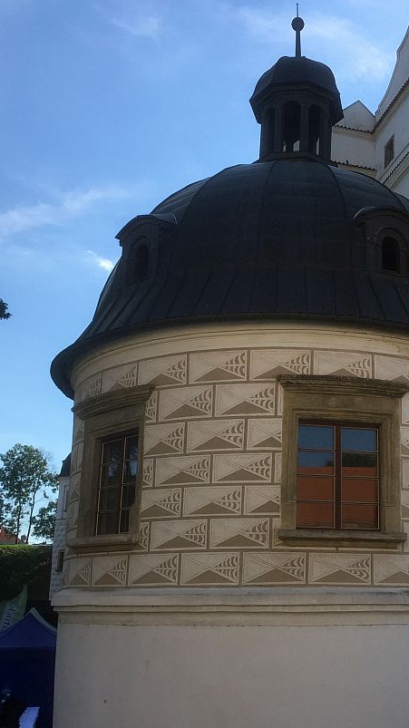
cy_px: 414
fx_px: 811
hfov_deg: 27.8
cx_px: 316
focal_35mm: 42
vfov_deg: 48.2
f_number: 2.2
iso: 32
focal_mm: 4.15
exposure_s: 1/1647
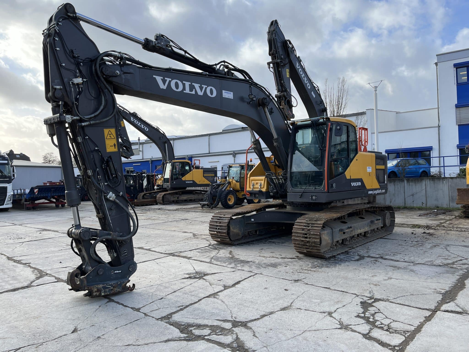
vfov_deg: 53.1
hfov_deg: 67.3
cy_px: 176
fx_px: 352
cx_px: 234
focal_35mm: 26
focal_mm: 5.1
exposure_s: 1/1355
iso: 50
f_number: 1.6
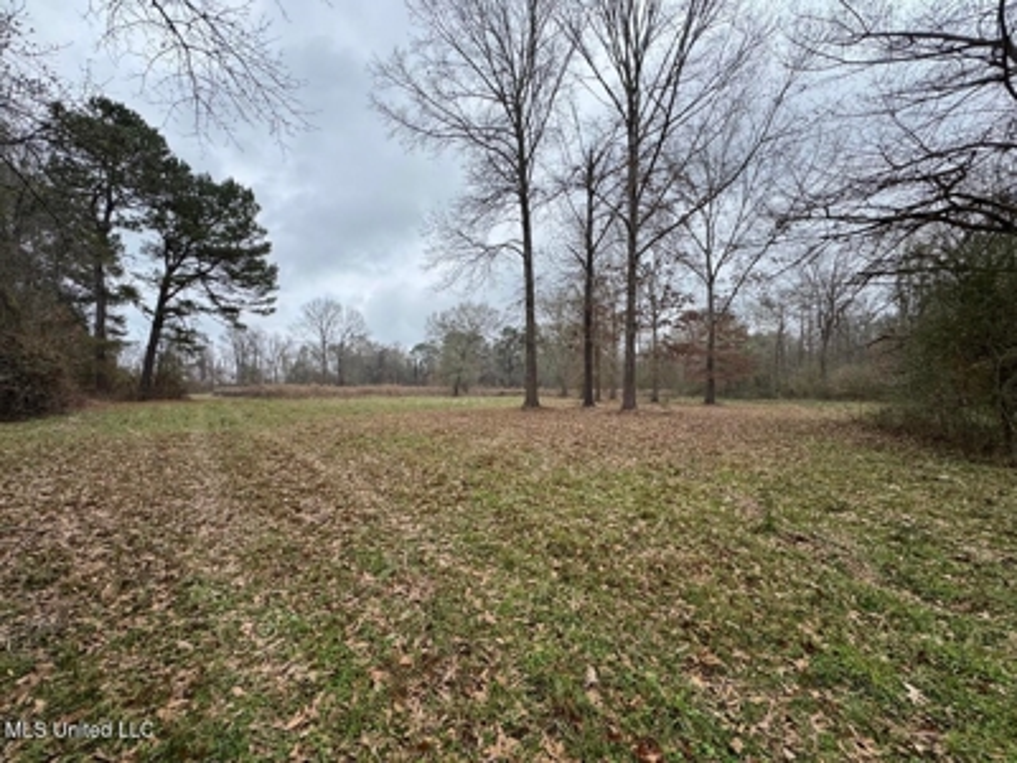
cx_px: 508
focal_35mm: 14
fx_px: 411
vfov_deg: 85.7
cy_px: 382
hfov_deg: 102.1
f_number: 2.2
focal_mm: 2.22
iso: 50
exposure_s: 1/700
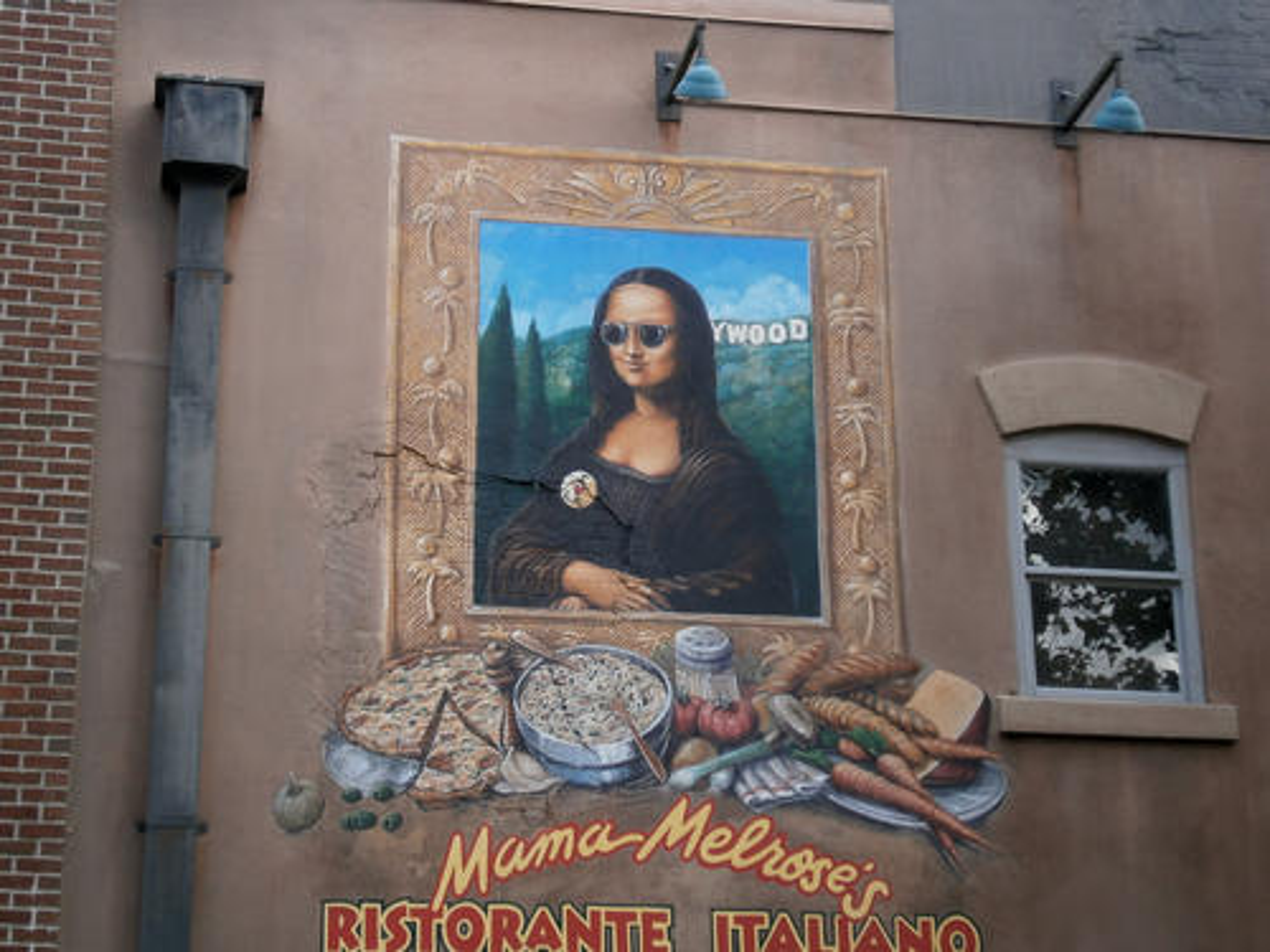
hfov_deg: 26.7
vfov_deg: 20.2
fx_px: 2678
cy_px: 476
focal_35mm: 73
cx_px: 635
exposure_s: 1/100
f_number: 4.4
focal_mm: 13
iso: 80
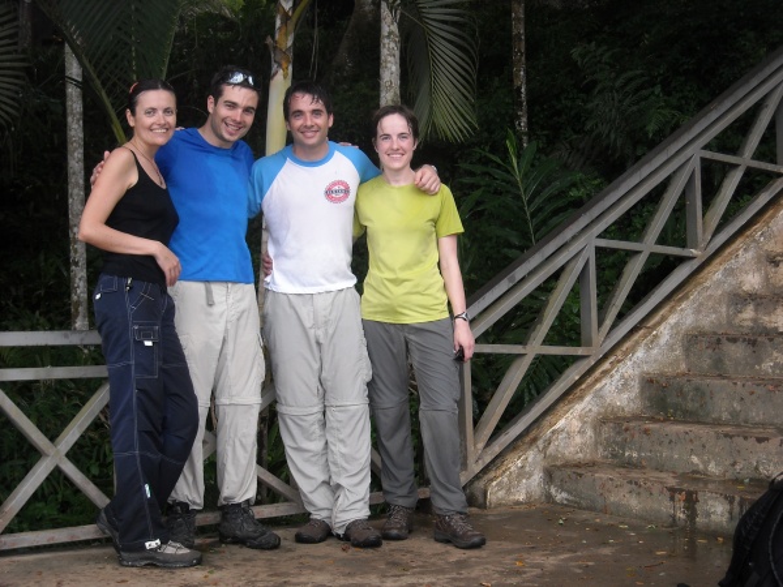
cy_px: 294
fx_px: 1221
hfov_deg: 35.5
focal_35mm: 54
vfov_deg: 27.0
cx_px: 392
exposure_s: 1/60
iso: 100
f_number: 3.3
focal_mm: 8.85
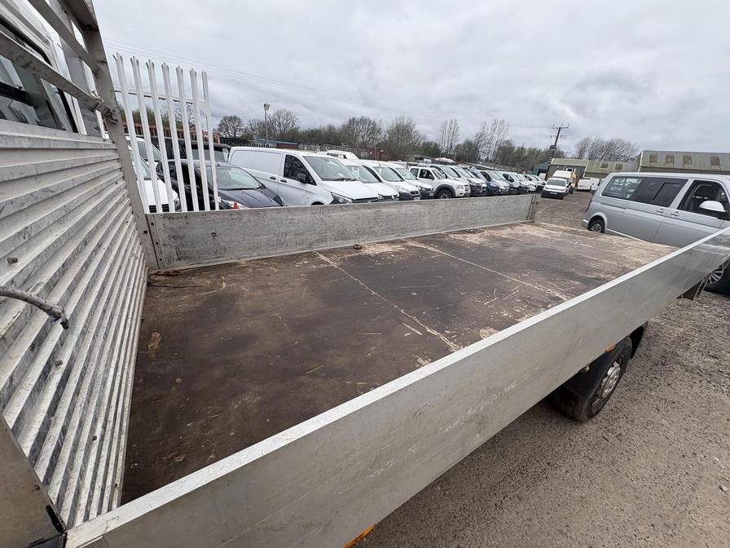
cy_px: 274
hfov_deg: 102.1
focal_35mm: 14
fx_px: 295
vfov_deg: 85.7
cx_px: 365
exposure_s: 1/681
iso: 50
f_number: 2.2
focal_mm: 2.22
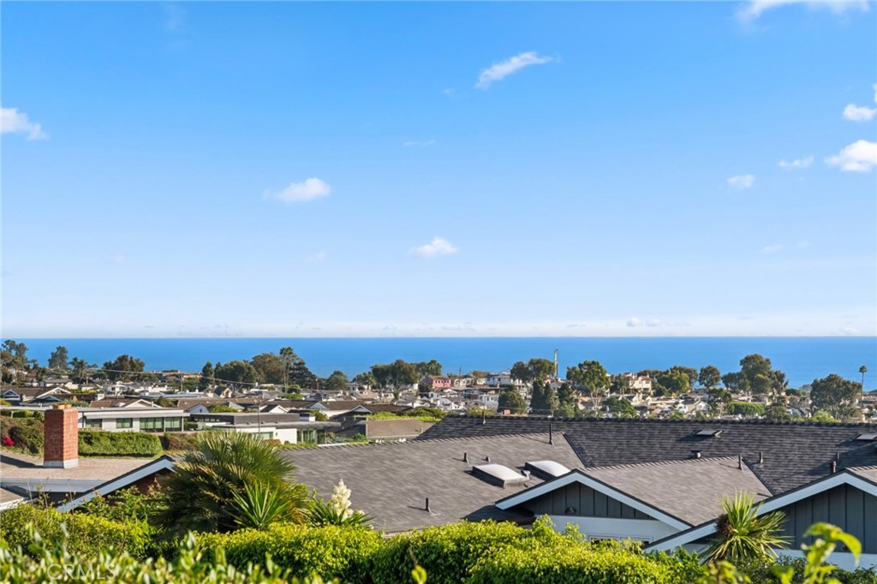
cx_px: 438
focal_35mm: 106
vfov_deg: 12.9
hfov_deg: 19.3
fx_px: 2581
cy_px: 292
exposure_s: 1/50
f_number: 10
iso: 80
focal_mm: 70
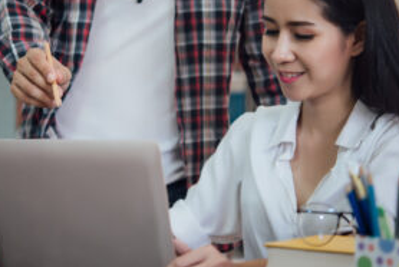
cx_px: 133
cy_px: 96
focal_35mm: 108
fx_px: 1198
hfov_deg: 18.9
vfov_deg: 12.7
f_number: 2.8
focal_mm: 60
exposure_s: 1/100
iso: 400
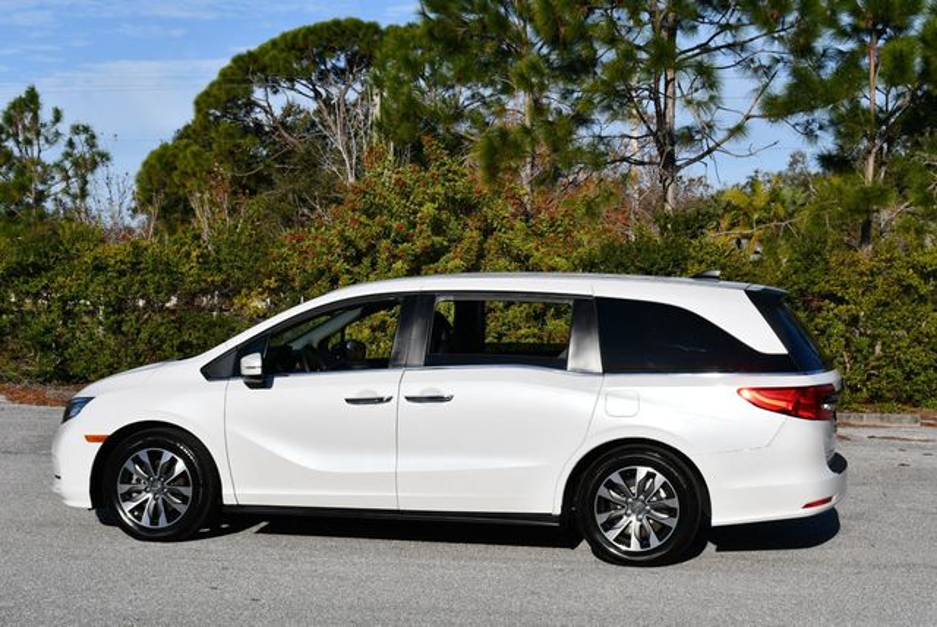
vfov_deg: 20.1
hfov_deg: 29.6
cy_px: 314
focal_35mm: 68
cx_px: 468
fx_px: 1771
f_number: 10
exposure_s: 1/400
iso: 100
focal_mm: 34
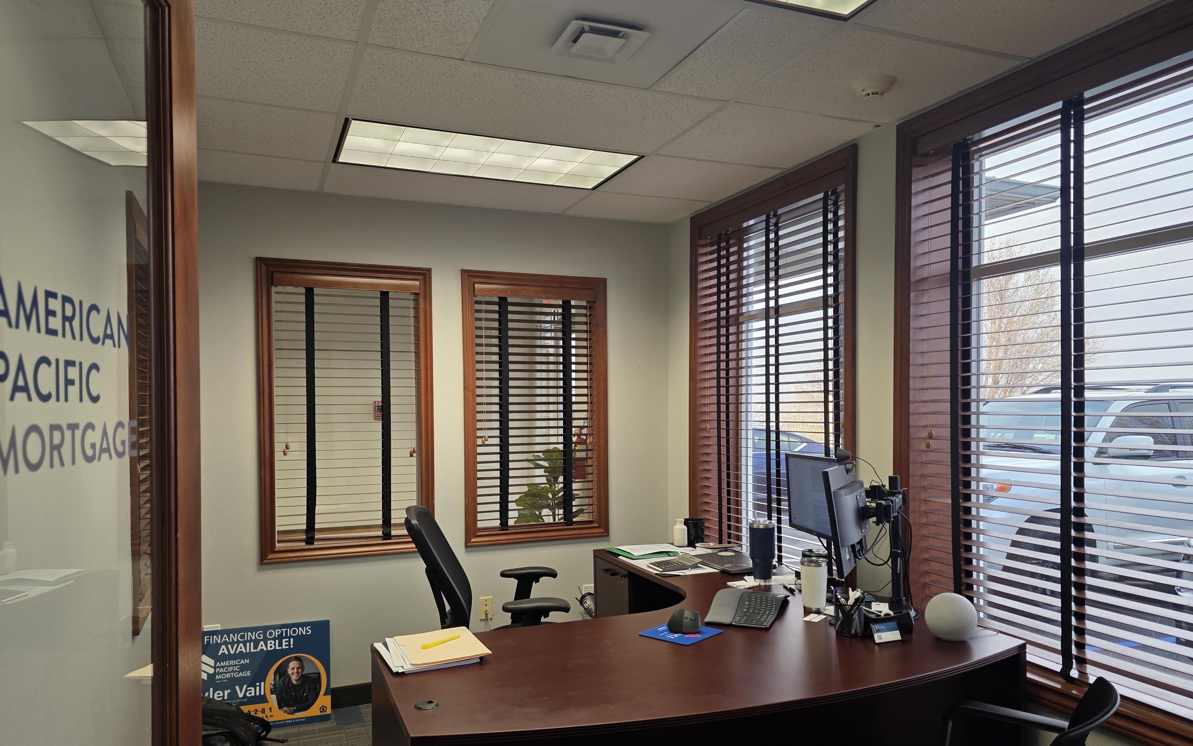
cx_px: 598
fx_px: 813
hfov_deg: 72.6
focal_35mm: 25
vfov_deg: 49.2
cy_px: 410
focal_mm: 6.3
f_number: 1.7
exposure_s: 1/120
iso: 80
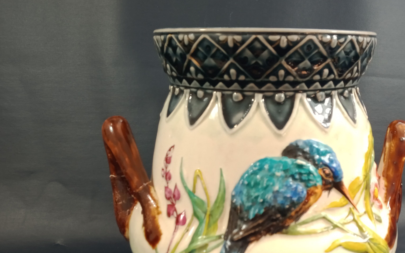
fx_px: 430
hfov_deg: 49.9
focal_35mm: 39
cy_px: 184
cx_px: 252
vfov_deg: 32.3
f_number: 2
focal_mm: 3.54
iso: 140
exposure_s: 1/33.3
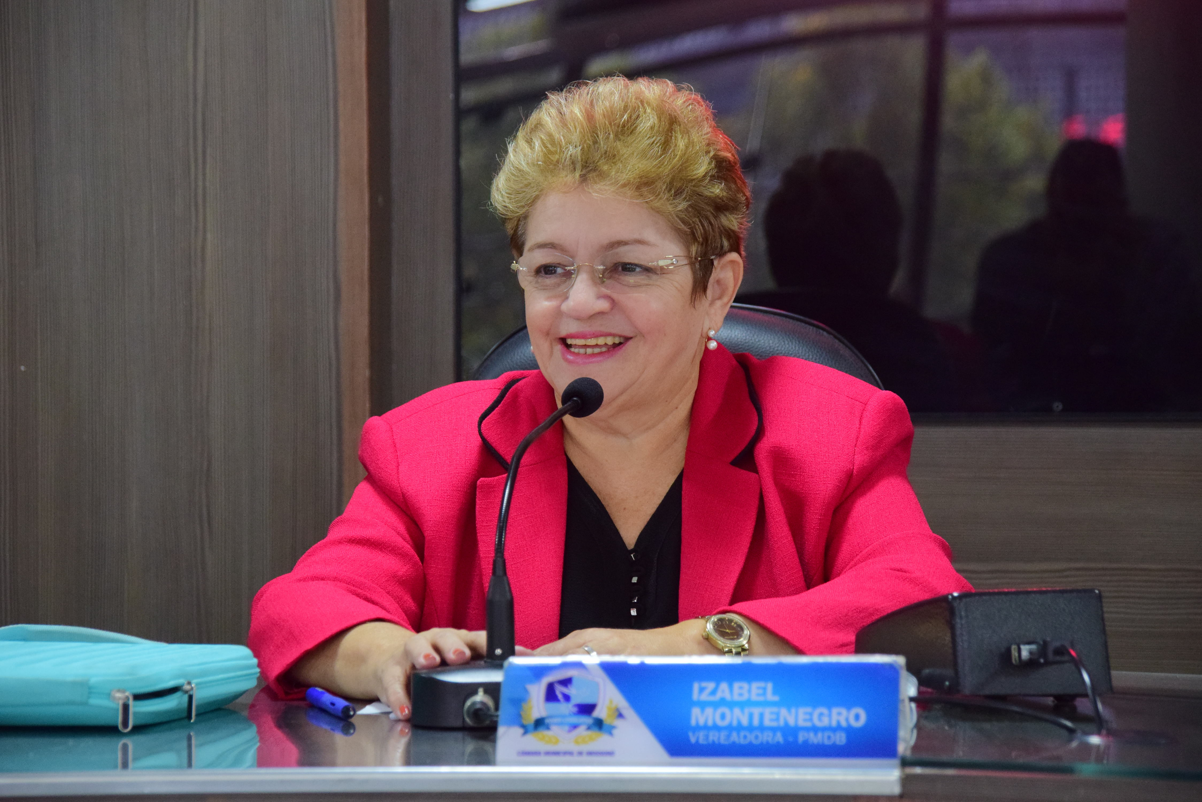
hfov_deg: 12.4
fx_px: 5510
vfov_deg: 8.3
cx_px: 601
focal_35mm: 165
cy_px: 401
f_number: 5.6
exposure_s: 1/80
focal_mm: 110
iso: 1600
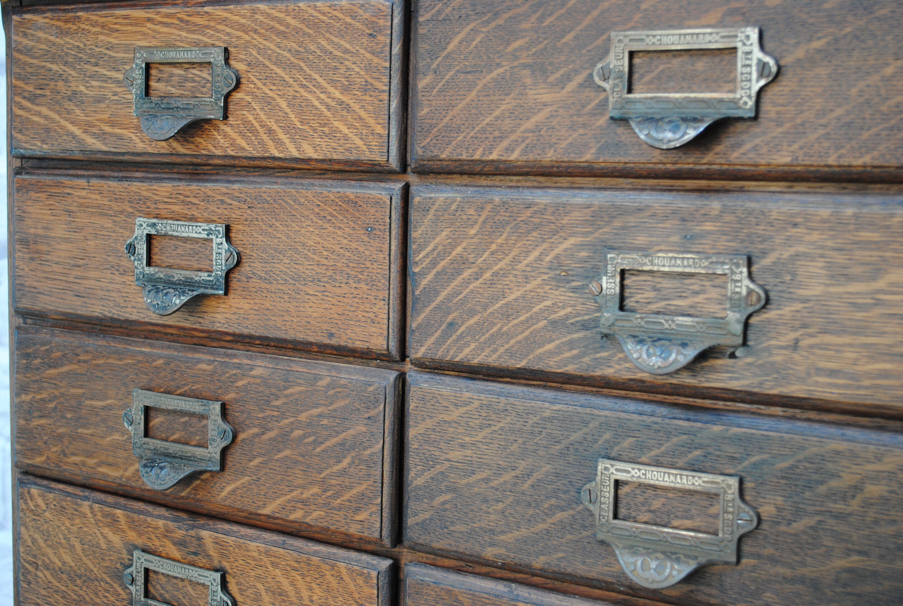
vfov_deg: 25.9
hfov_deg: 37.8
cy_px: 303
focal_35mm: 52
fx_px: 1320
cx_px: 452
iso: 220
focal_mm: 35
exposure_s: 1/30
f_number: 5
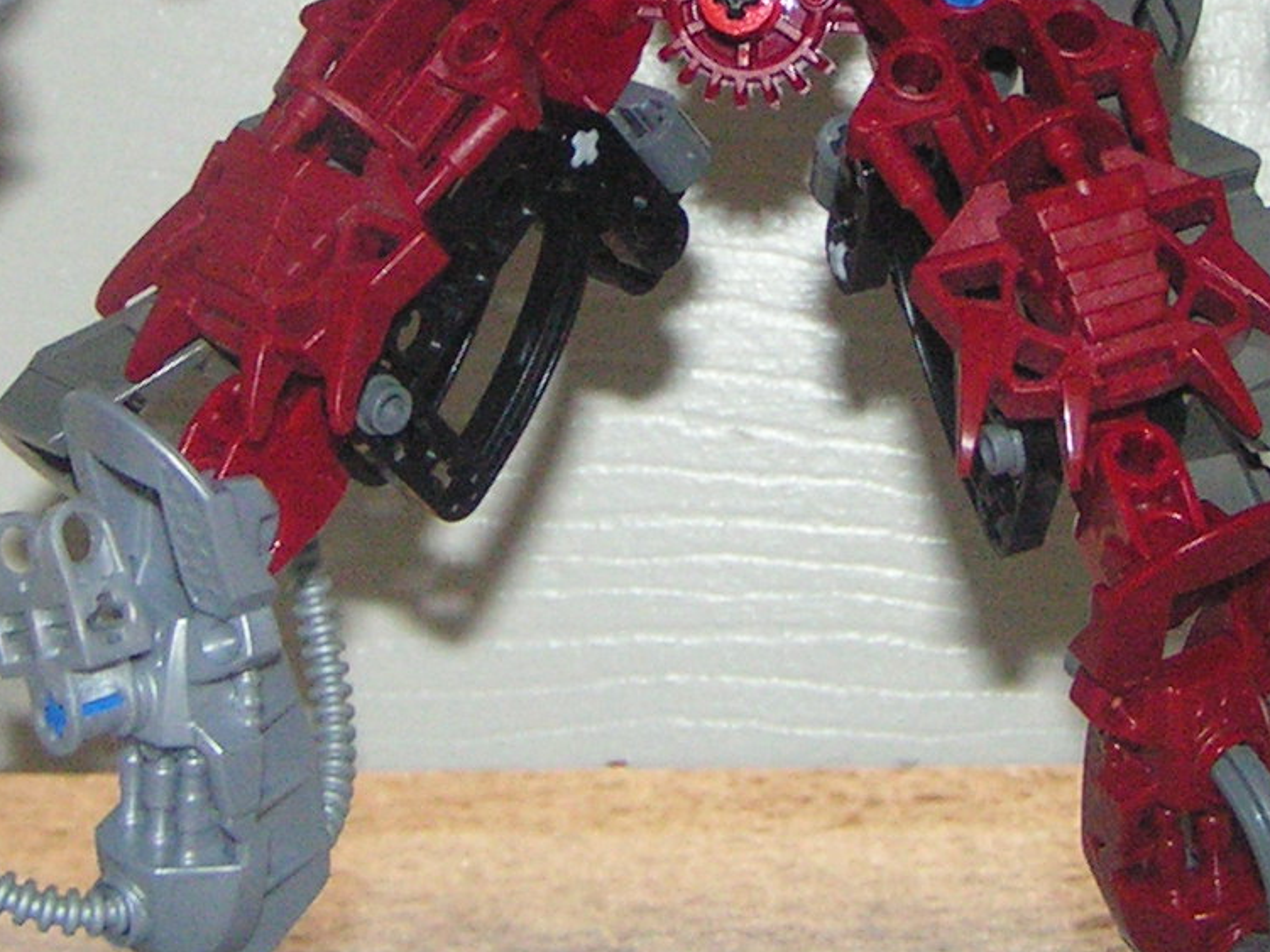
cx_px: 773
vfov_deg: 12.7
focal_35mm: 115
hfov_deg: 17.1
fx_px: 4218
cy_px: -64
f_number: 2.8
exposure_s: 1/40
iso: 200
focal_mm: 6.3
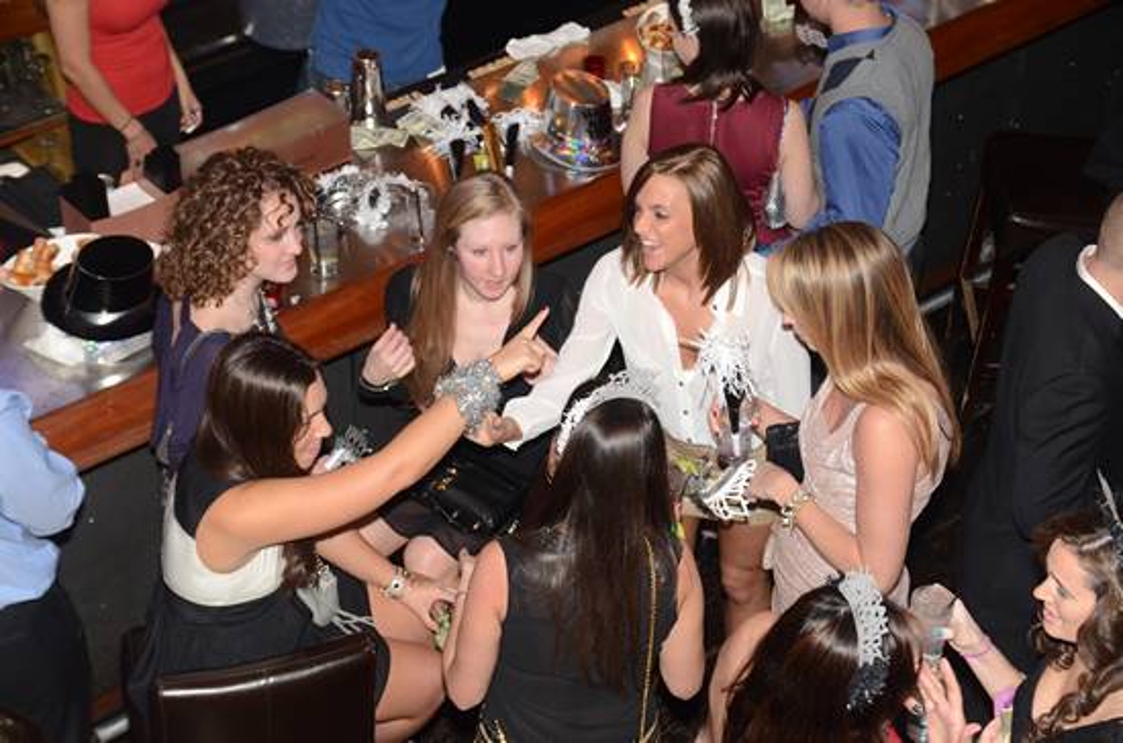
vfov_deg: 18.1
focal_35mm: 75
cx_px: 562
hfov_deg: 27.1
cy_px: 372
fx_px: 2334
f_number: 4
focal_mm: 50
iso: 1250
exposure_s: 1/40
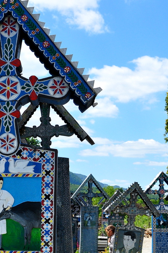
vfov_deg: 23.9
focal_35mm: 82
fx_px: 576
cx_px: 11
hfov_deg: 16.3
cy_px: 241
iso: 400
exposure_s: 1/400
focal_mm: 28
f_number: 10
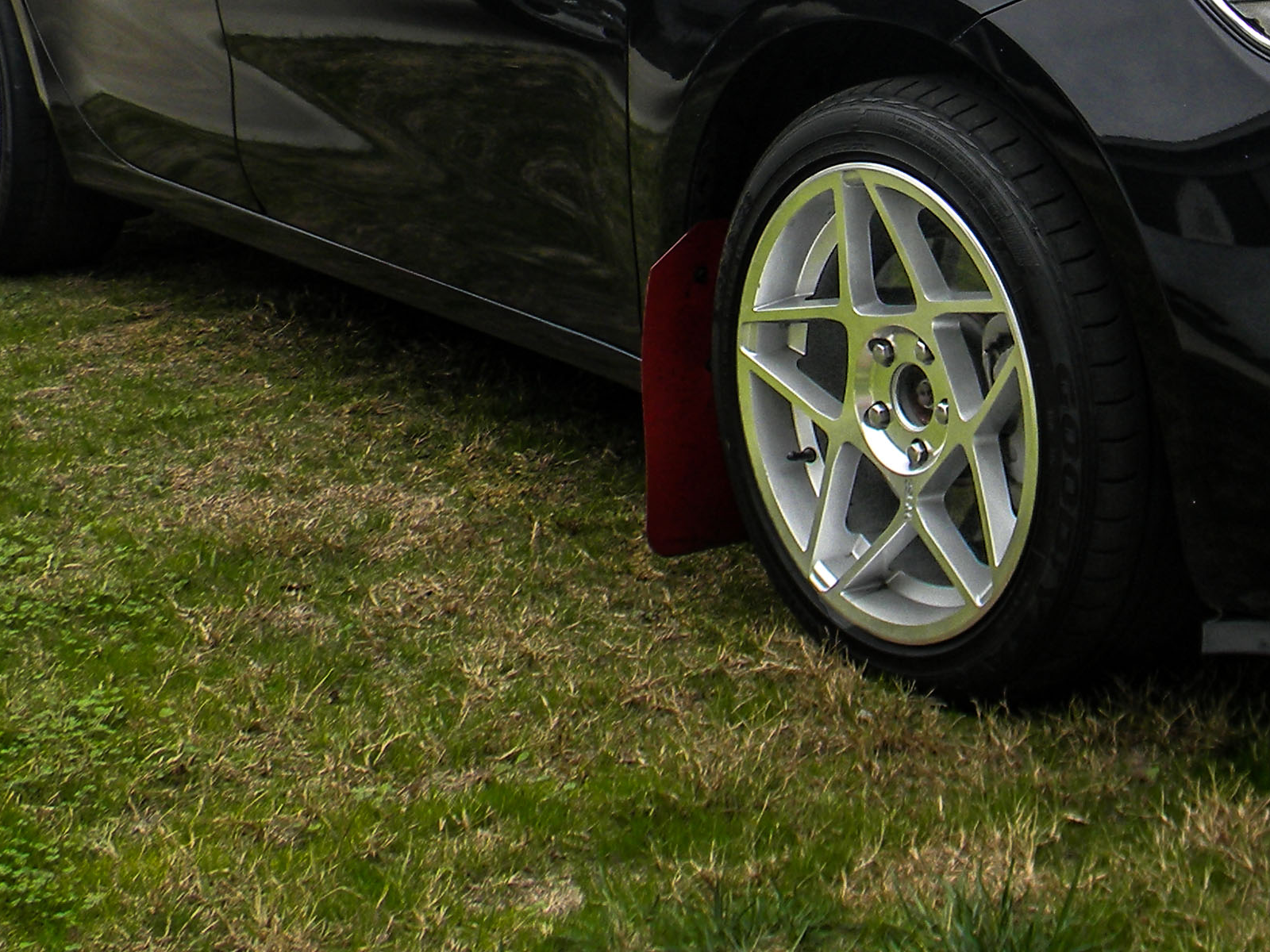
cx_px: 1012
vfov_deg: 20.6
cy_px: 124
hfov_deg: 27.2
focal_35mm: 70
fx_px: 2568
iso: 80
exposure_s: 1/138
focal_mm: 5
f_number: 3.5
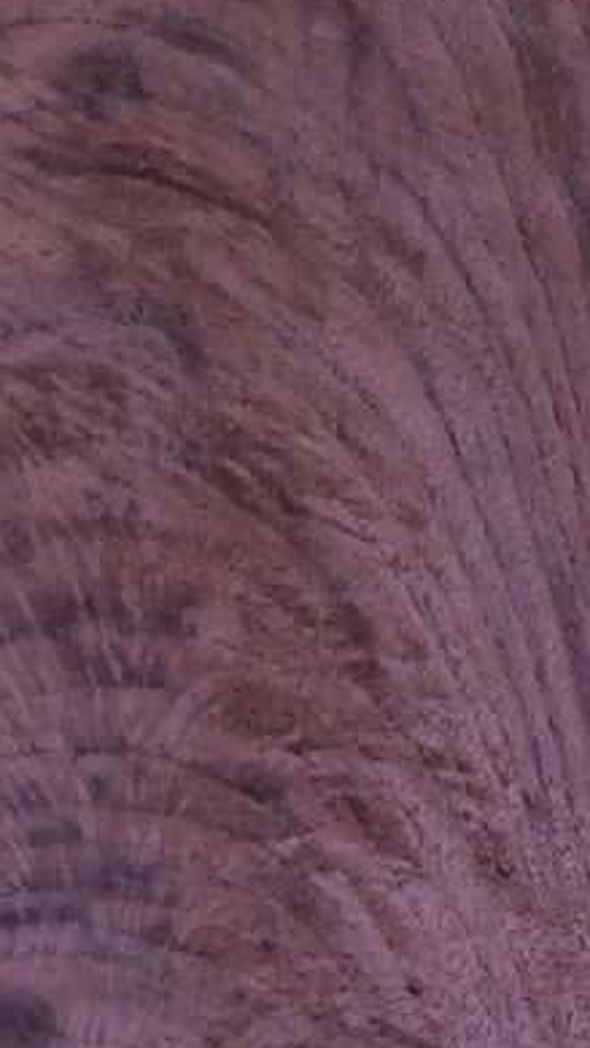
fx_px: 3613
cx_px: -30
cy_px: 1684
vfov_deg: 15.0
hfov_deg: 9.3
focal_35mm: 130
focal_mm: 4.15
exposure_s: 1/60
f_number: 2.2
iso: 40
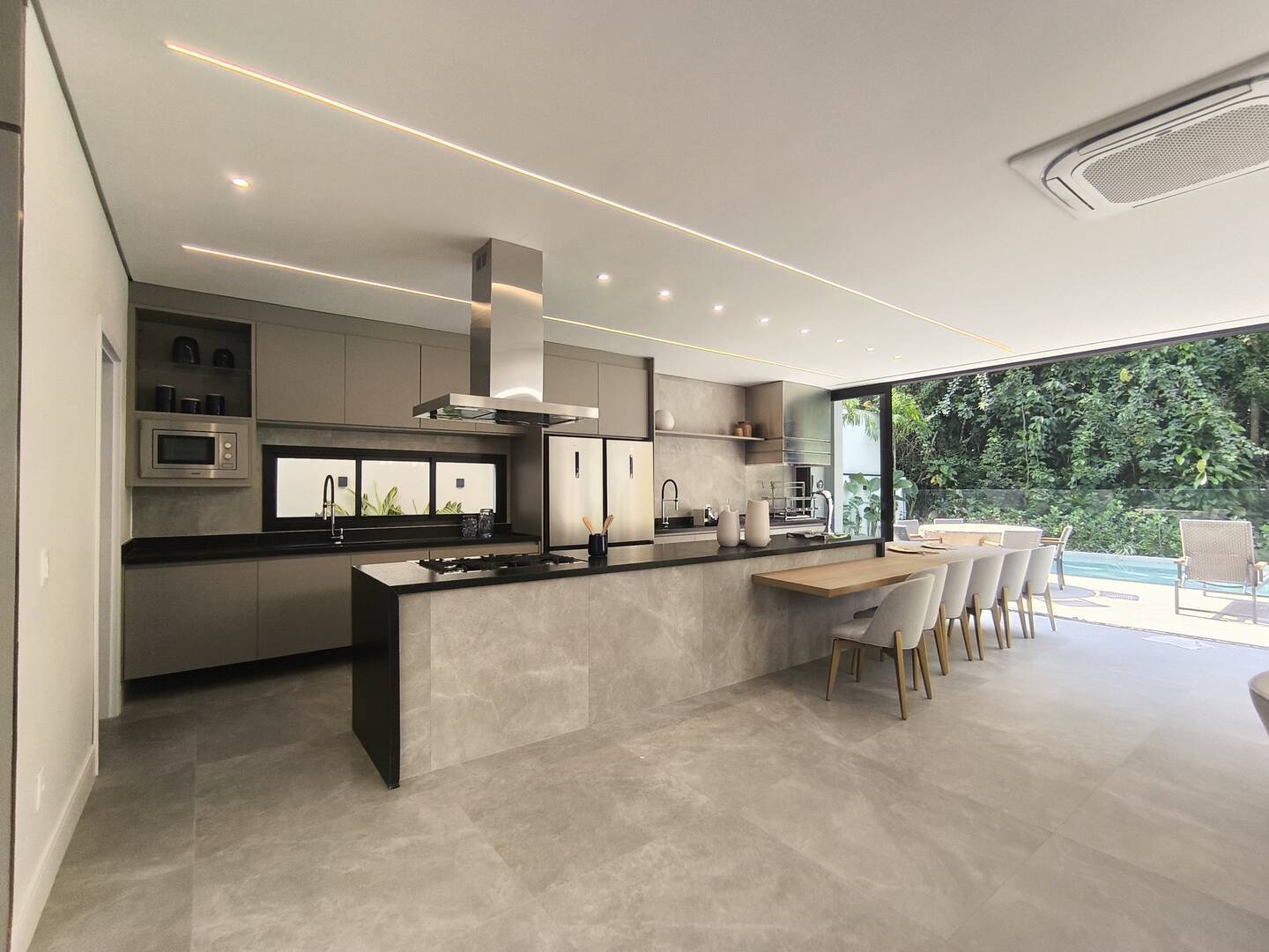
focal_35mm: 16
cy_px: 476
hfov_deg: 94.5
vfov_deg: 78.1
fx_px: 587
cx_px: 634
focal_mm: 1.65
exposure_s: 1/120
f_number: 2.2
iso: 80
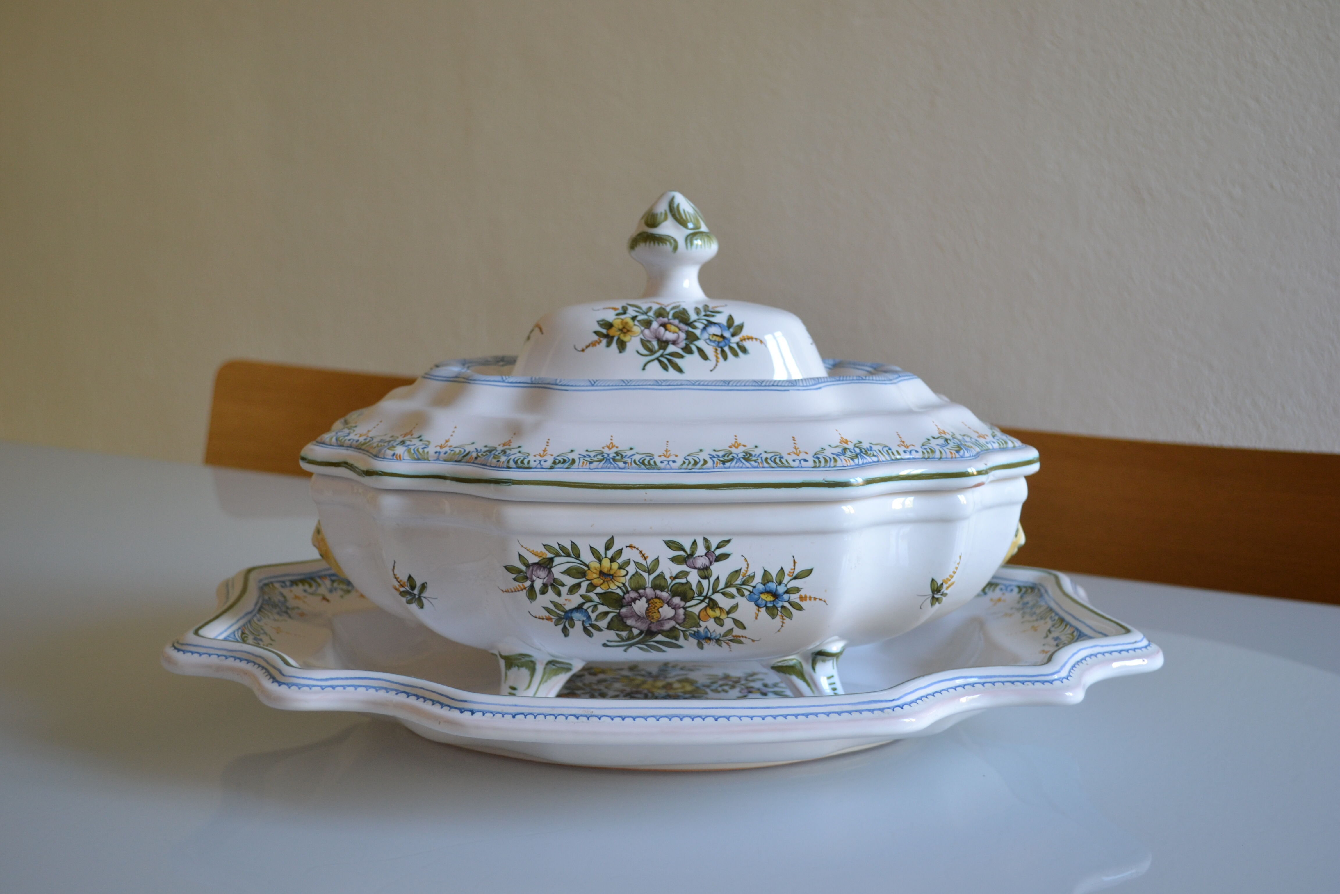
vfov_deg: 29.9
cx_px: 670
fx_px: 1675
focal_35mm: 45
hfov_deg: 43.6
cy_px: 447
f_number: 4.5
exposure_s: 1/30
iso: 400
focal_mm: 30
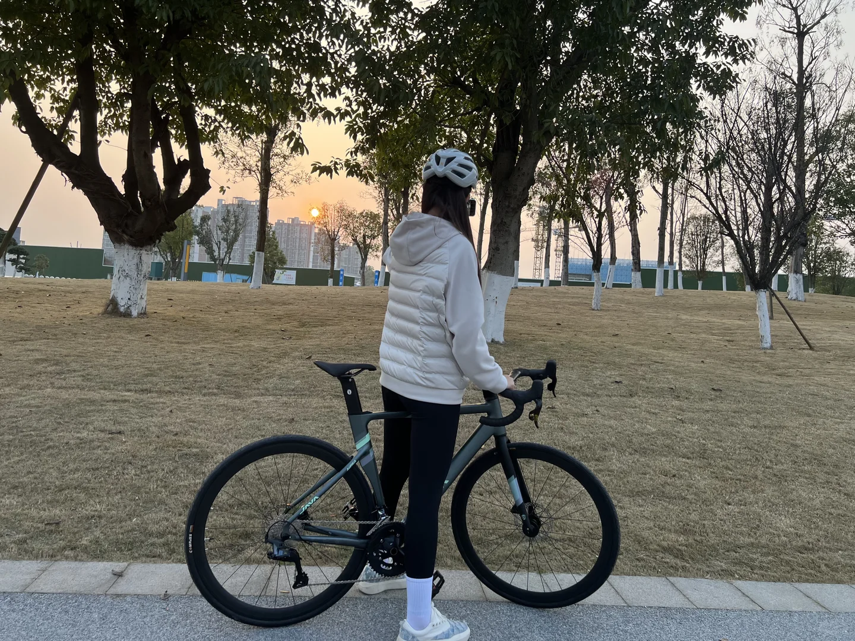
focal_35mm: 26
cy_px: 320
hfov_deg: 67.3
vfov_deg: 53.1
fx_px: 642
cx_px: 428
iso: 50
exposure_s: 1/887
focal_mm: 5.7
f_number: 1.5
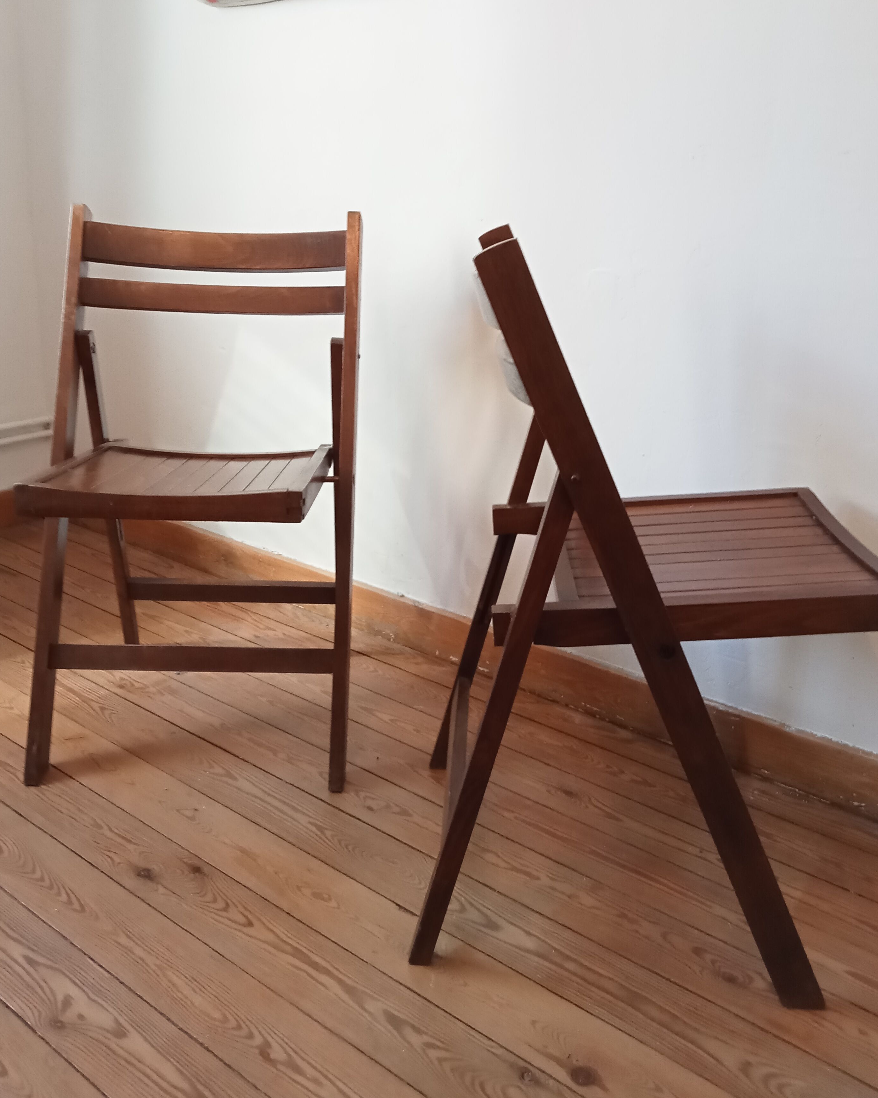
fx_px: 1072
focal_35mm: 33
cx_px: 428
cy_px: 453
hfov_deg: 44.5
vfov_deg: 53.9
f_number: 2.2
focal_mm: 3.46
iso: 241
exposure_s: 1/33.3
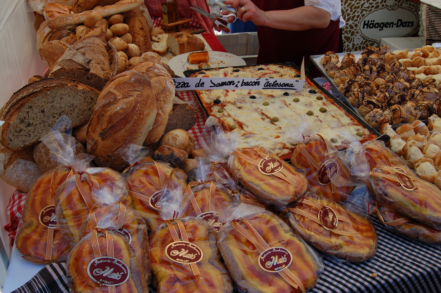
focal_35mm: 33
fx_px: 404
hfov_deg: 57.3
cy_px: 146
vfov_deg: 39.9
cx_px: 220
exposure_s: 1/250
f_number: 8
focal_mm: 22
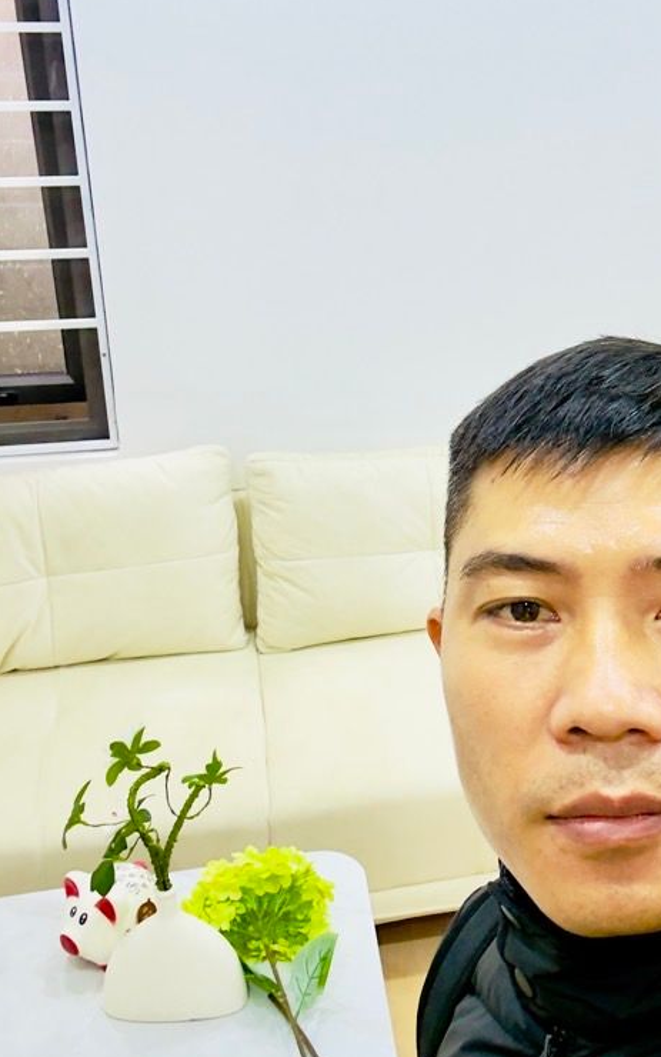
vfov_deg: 45.1
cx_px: 517
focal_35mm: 44
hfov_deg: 28.7
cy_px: 437
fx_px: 1267
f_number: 1.9
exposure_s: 1/50
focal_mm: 2.69
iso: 125
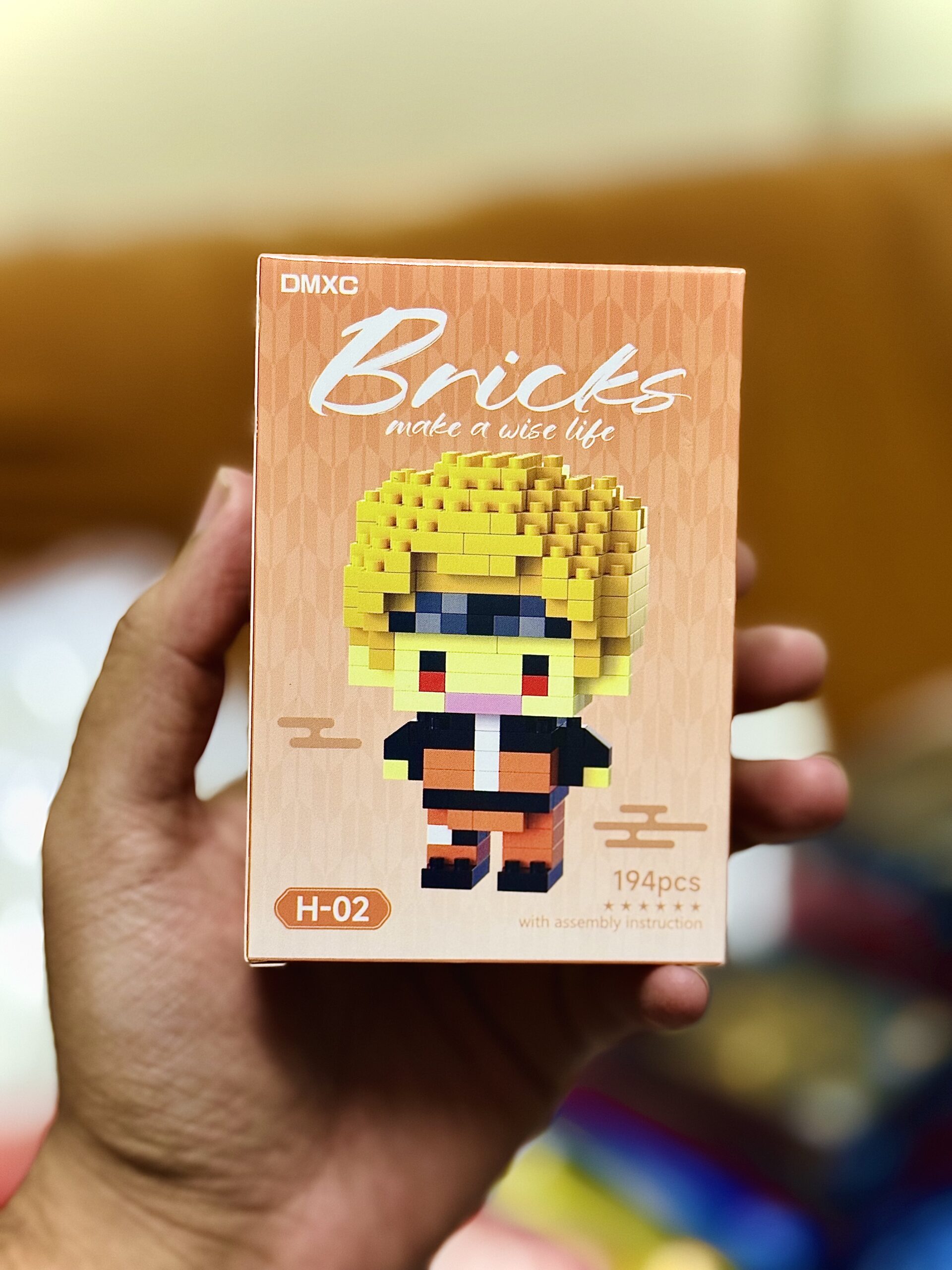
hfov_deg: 30.3
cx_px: 476
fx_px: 1760
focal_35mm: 48
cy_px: 635
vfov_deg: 39.7
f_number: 1.78
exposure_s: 1/33
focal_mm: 6.76
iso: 200
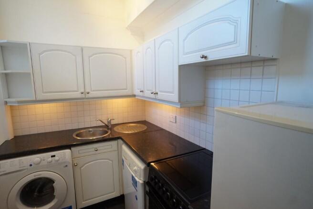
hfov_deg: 73.8
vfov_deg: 53.1
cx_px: 156
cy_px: 104
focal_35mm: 24
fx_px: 209
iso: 1000
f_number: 4
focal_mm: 16
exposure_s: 1/160
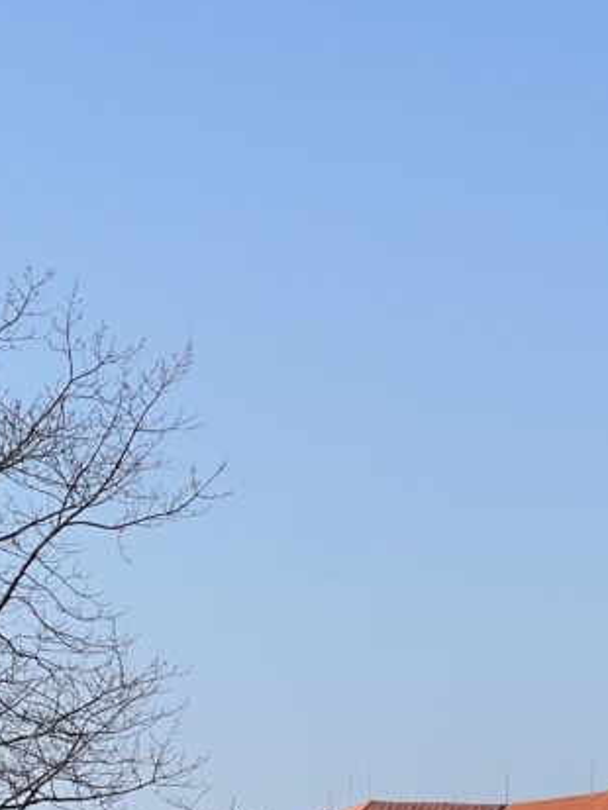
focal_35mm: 191
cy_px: 994
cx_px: 481
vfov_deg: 10.2
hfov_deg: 7.8
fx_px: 4471
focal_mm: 9
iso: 32
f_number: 2.8
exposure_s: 1/747
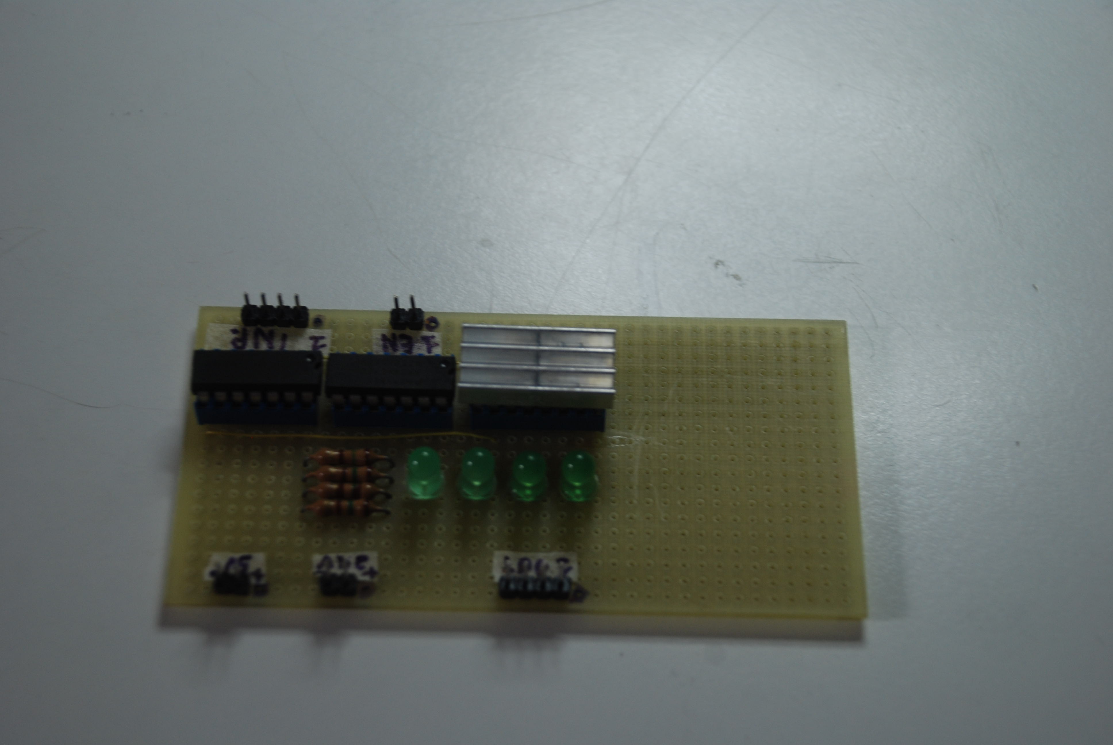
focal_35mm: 72
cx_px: 556
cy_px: 372
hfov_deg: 28.0
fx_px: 2229
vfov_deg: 19.0
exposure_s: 1/25
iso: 200
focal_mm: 48
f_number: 4.8
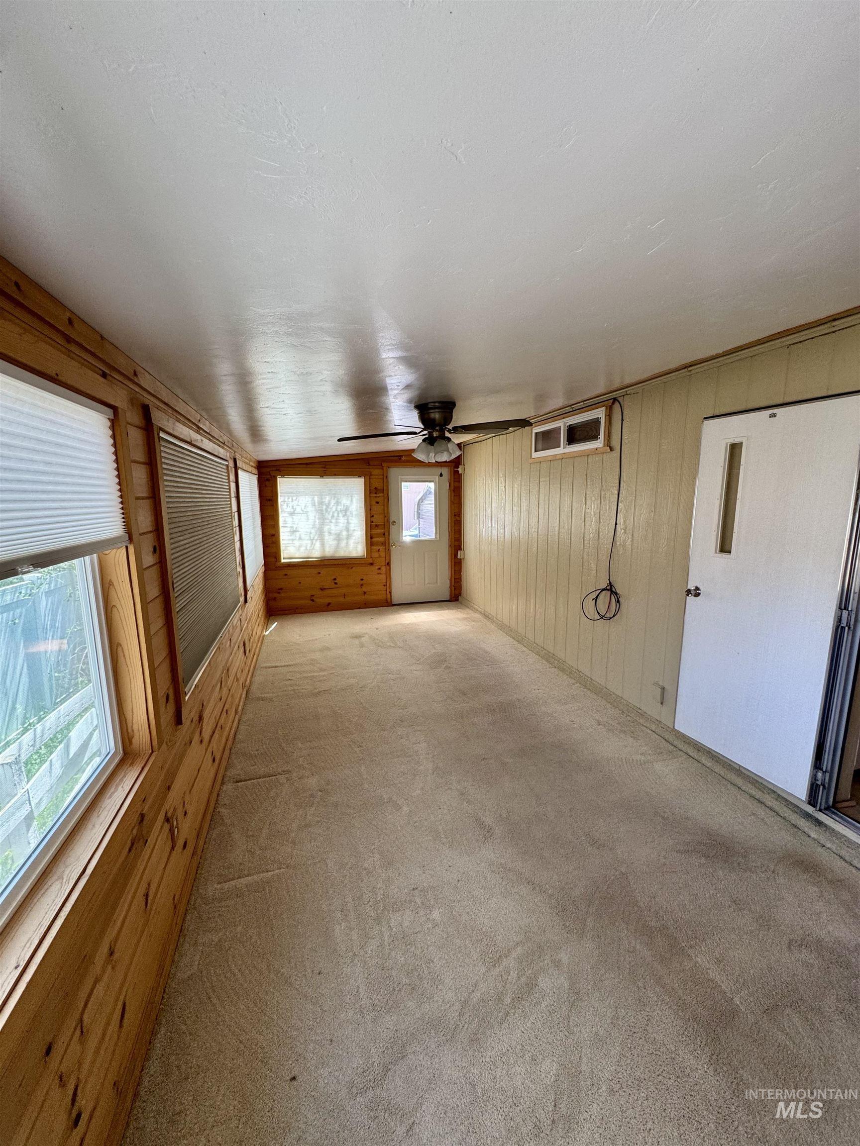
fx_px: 464
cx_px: 430
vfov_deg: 102.1
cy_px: 573
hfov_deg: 85.7
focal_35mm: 14
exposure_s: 1/99
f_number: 2.2
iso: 125
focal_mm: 2.22
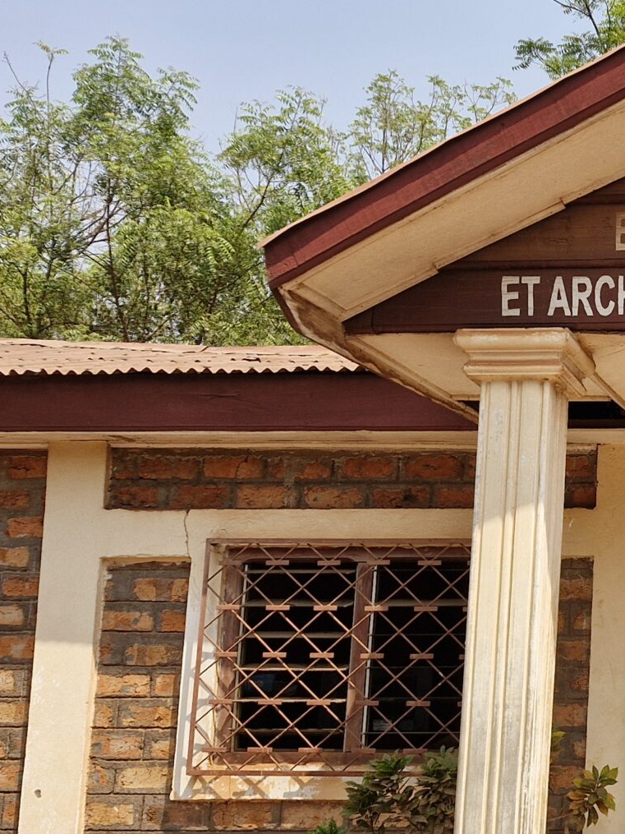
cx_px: 902
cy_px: 519
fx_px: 1397
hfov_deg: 21.6
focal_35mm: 58
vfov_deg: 33.1
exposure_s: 1/1072
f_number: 1.8
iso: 50
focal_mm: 5.54
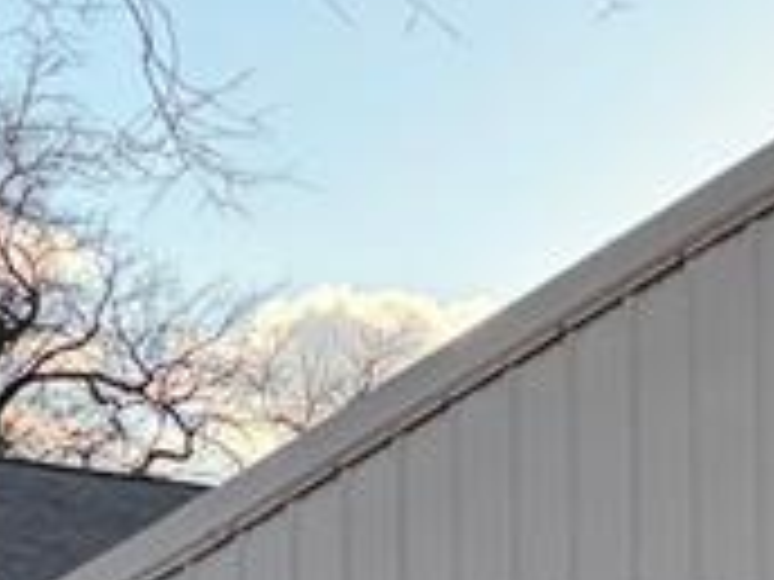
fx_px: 3466
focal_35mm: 155
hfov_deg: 11.5
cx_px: 1516
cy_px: 1003
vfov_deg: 9.2
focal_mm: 5.96
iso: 50
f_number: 1.6
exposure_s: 1/1626
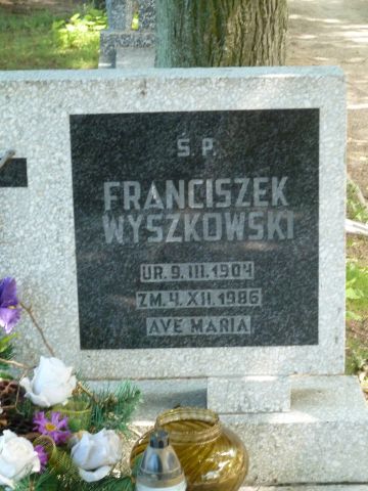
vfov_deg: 18.9
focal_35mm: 104
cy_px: 246
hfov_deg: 14.2
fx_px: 1474
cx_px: 184
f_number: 4.3
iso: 400
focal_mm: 17
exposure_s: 1/100
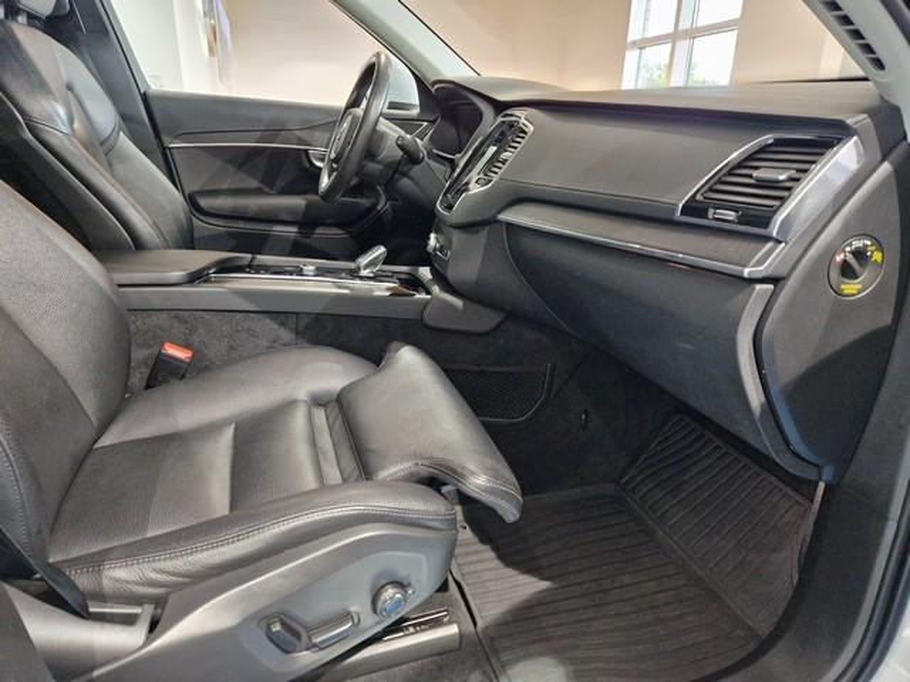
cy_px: 341
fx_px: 605
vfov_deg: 58.9
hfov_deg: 73.9
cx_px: 455
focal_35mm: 23
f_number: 1.8
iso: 1000
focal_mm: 5.4
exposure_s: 1/100
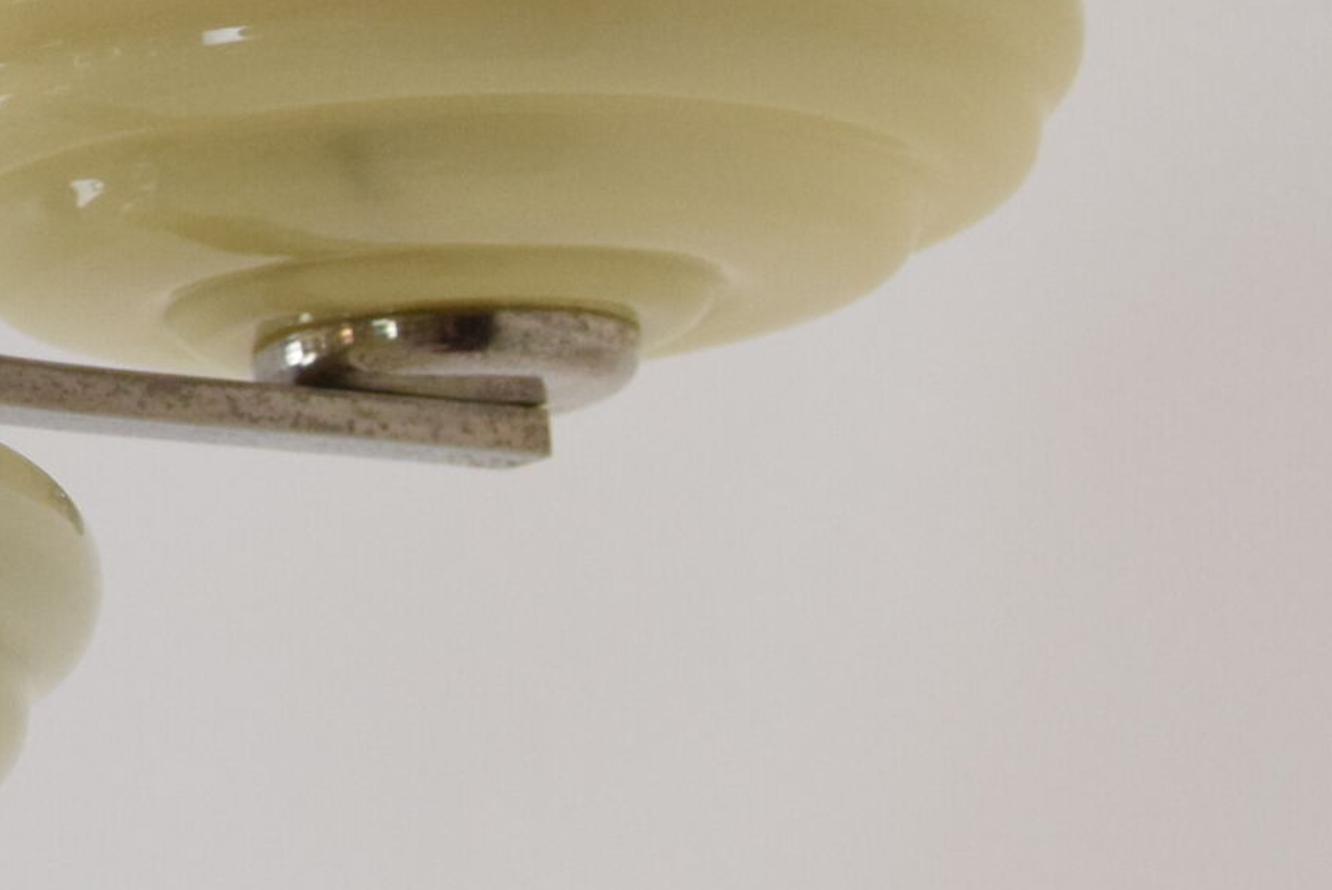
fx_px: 6368
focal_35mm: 172
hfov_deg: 11.3
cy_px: -33
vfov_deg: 8.0
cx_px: -833
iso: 1600
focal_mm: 32
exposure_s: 1/250
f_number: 8
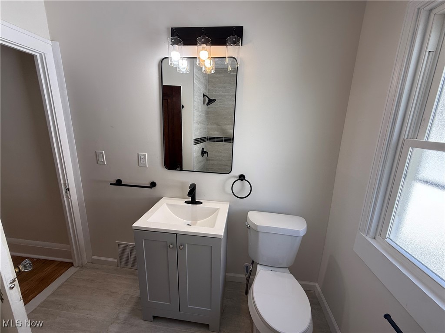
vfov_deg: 85.7
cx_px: 222
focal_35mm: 14
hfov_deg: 102.1
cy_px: 166
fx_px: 180
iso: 50
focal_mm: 2.22
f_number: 2.2
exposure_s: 1/117
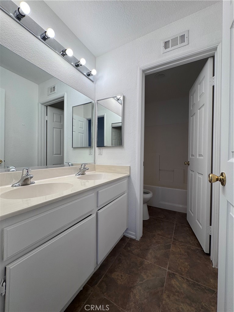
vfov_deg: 102.1
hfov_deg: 85.7
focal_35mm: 14
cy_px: 156
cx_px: 117
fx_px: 126
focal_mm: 2.22
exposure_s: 1/138
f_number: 2.2
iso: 40
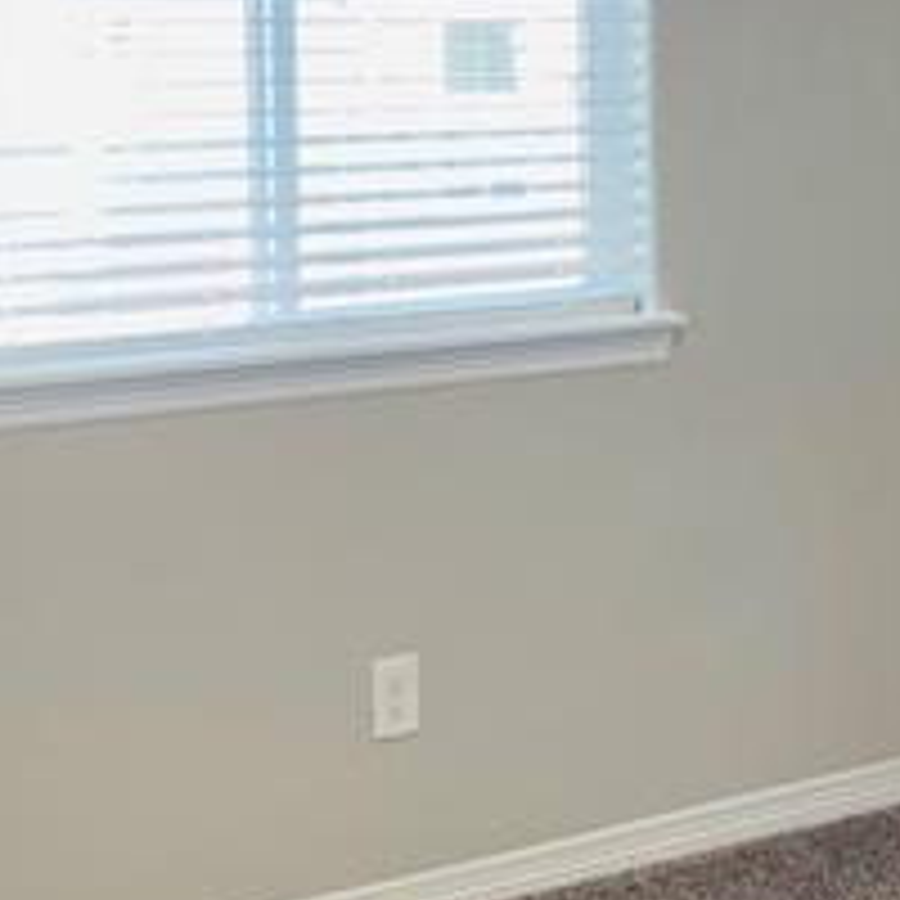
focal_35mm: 85
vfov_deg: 20.2
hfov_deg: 19.7
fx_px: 2500
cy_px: 166
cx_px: 922
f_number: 1.6
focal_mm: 5.1
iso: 100
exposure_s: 1/120
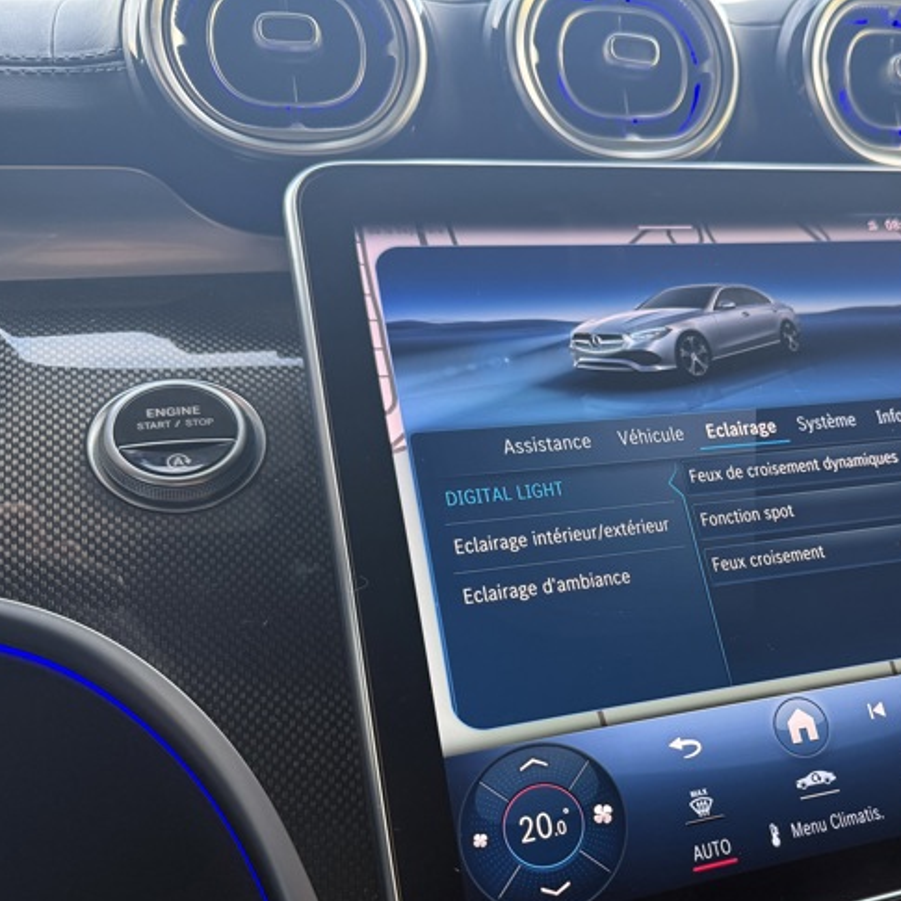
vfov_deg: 46.9
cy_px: 555
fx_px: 1031
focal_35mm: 35
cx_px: 691
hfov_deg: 45.4
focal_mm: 6.76
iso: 200
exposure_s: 1/65
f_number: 1.78
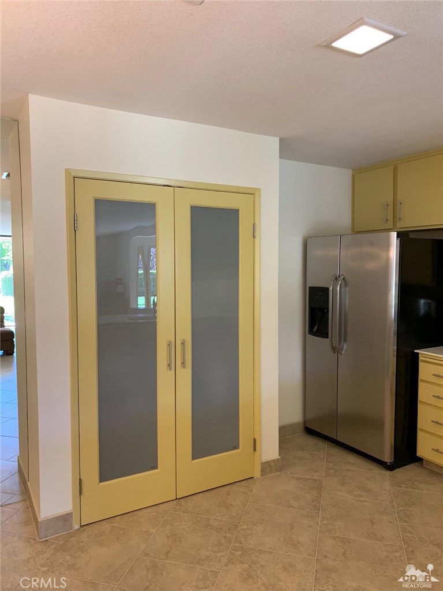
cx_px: 222
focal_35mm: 26
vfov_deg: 67.3
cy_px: 296
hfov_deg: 53.1
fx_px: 444
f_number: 1.8
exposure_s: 1/60
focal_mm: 4.25
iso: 100
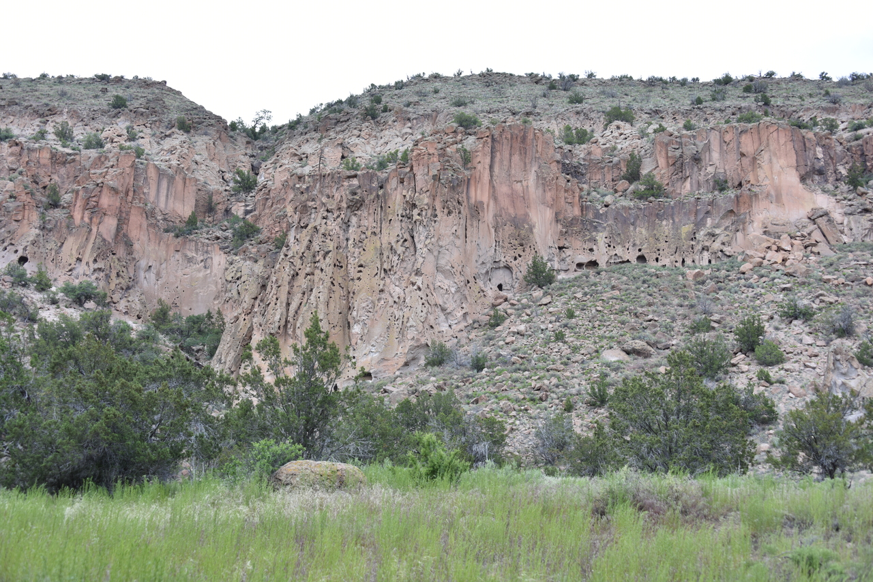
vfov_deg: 31.9
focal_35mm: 42
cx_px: 436
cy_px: 291
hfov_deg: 46.4
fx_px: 1019
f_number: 5.6
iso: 100
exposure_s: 1/125
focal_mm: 42
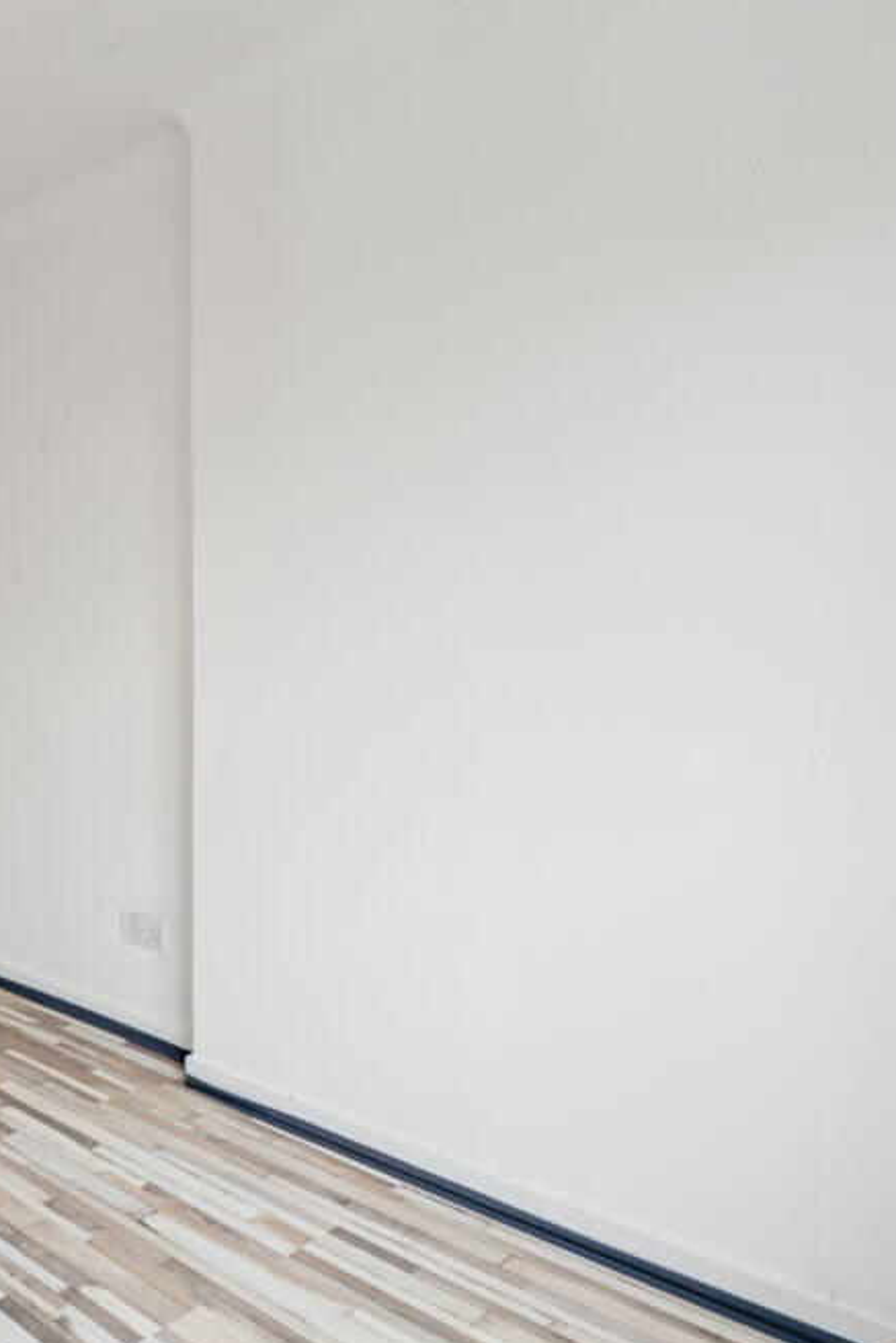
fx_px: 962
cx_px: -23
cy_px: 661
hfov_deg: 42.3
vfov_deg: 69.8
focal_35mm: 26
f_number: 5
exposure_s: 1/30
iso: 200
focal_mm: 11
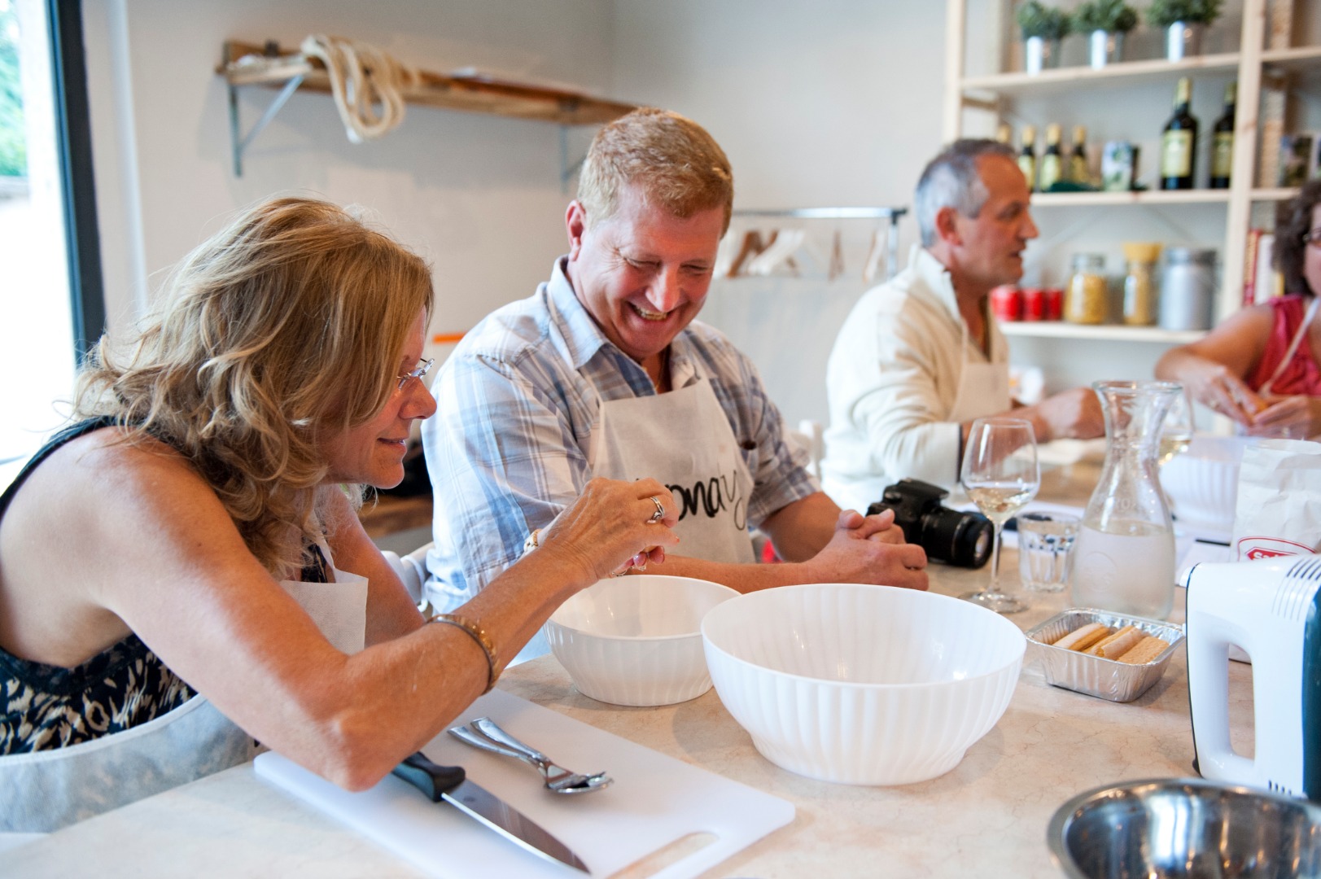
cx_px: 660
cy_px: 440
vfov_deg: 41.1
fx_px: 1173
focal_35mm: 32
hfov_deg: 58.7
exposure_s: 1/200
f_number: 2.8
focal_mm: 32
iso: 1250
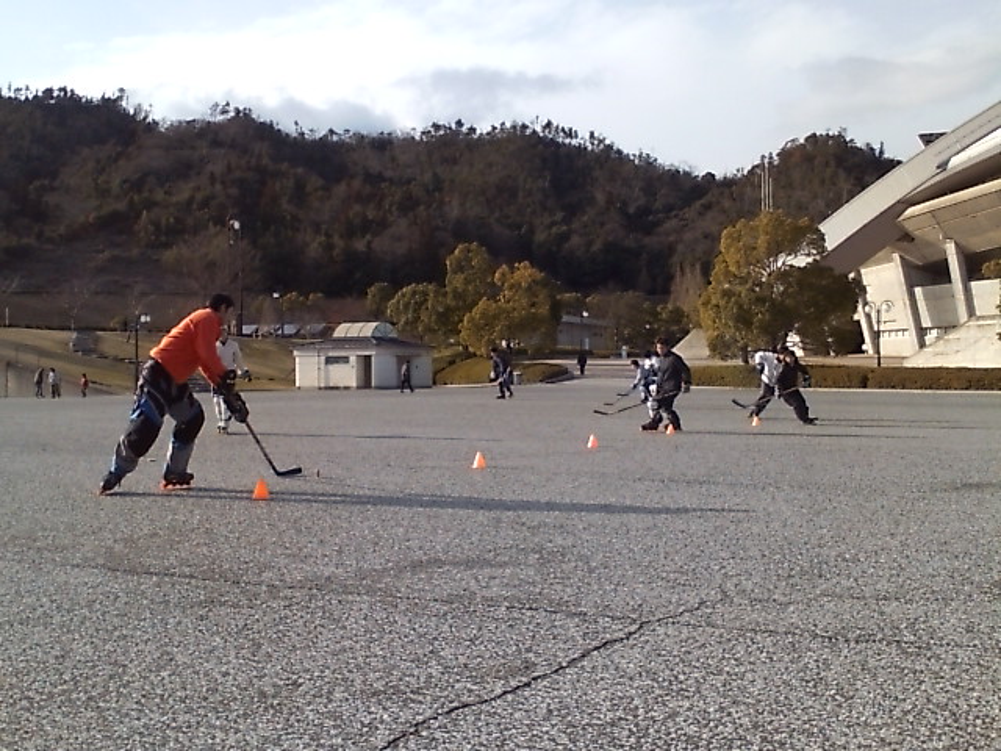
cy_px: 376
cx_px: 500
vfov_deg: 48.2
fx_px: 839
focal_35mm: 29
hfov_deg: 61.7
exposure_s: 1/667
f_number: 3.5
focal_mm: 3.73
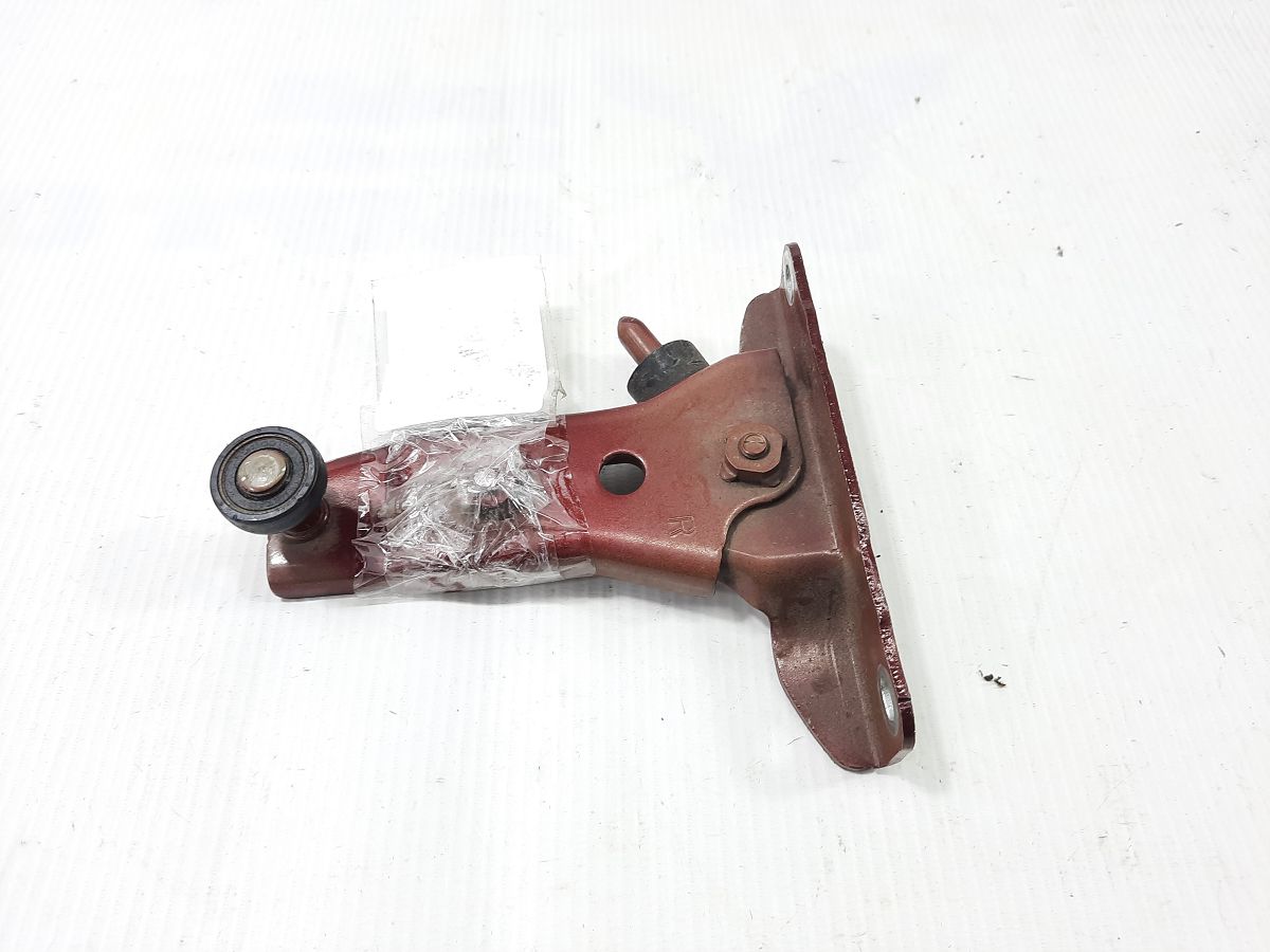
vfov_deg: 54.9
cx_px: 635
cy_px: 476
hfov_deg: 69.4
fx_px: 917
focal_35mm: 25
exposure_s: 1/50
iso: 50
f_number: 2
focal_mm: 4.6
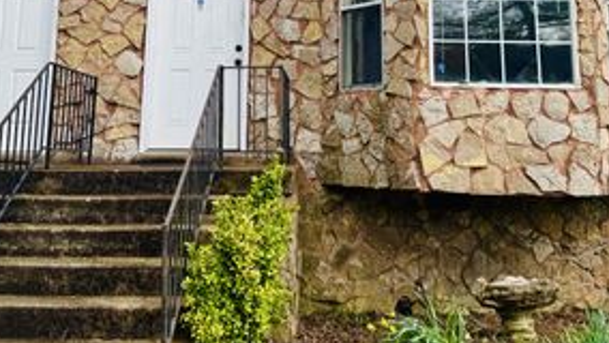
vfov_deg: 24.7
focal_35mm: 46
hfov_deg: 44.6
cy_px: -5
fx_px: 743
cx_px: 296
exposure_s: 1/2710
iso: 80
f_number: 1.78
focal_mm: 6.76
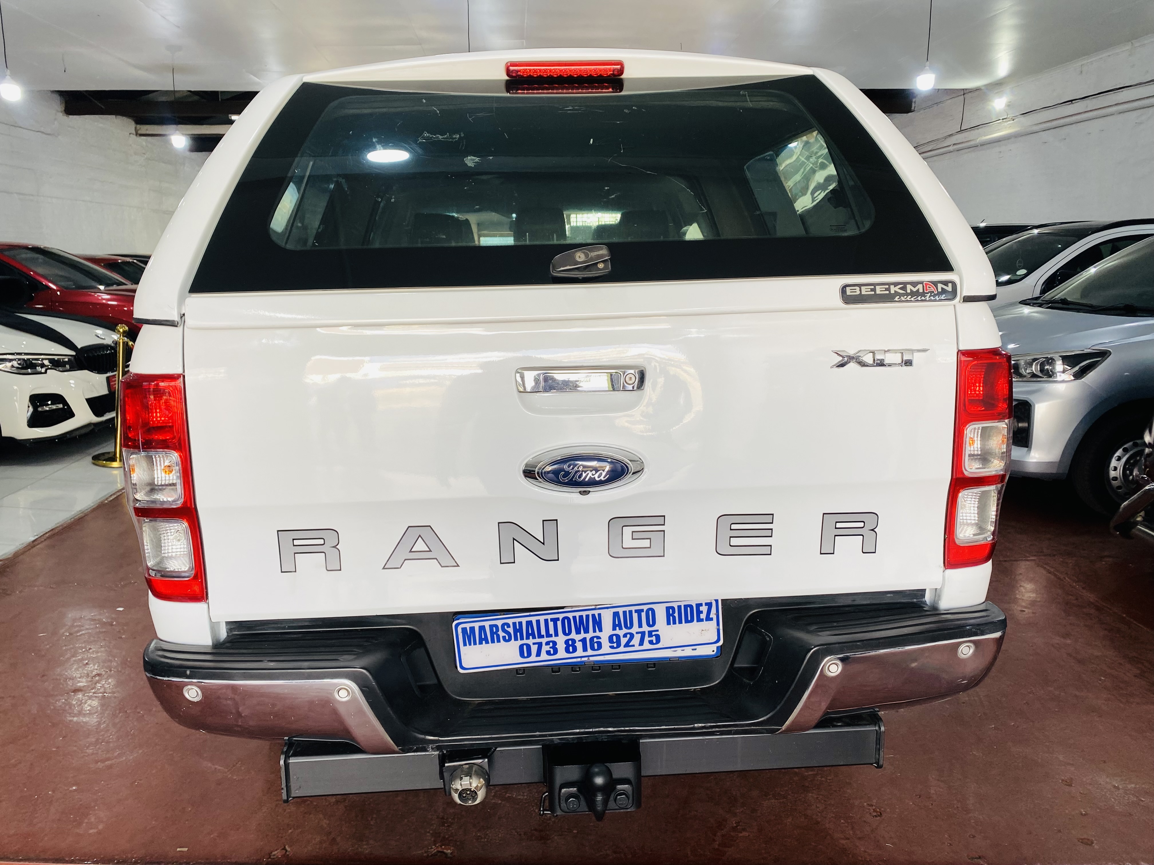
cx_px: 577
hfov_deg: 67.3
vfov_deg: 53.1
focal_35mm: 26
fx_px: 867
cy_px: 432
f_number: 1.8
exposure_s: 1/100
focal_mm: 4.25
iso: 40
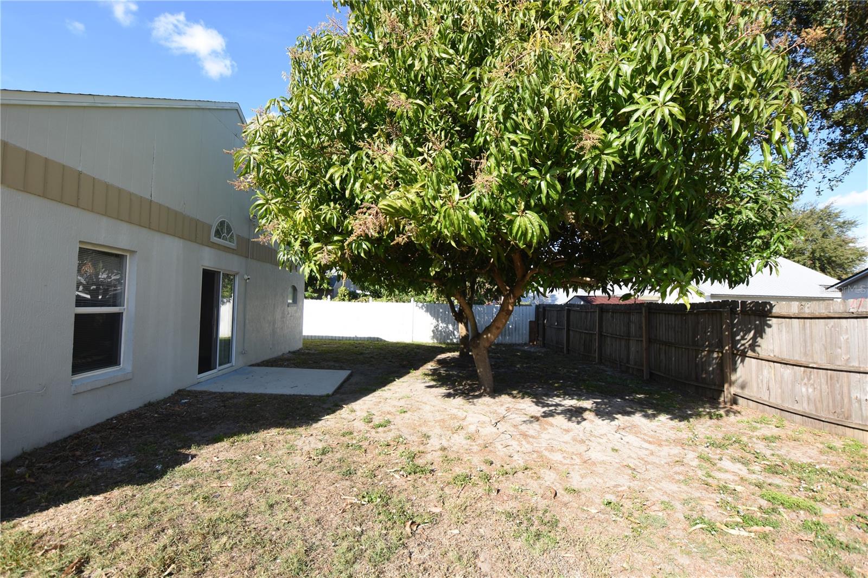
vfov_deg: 77.3
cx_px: 434
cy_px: 289
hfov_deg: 100.4
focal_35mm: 15
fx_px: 362
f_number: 6.3
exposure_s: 1/160
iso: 100
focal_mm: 10
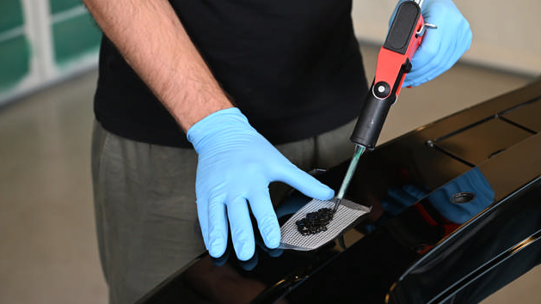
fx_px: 918
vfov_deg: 18.8
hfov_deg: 32.8
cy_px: 162
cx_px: 271
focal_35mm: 64
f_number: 4
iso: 640
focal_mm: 60
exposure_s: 1/125
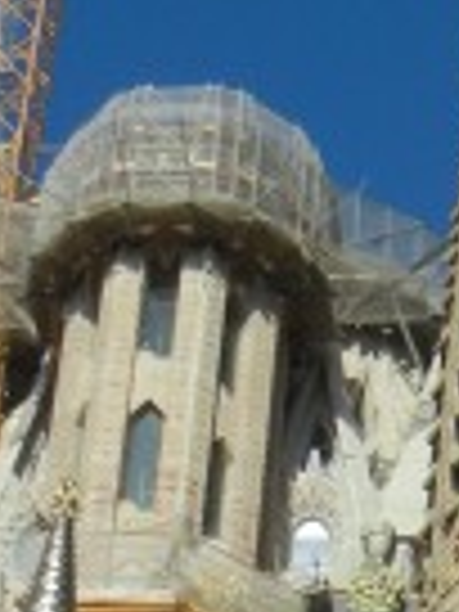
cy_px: 1066
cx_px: 414
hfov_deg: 8.8
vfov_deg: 11.0
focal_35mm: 169
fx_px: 2988
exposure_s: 1/602
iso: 160
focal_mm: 5.4
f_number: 7
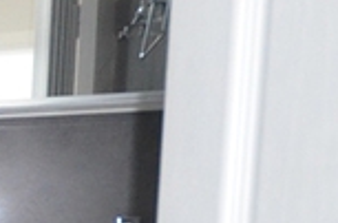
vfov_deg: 17.9
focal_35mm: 71
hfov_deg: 18.3
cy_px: 280
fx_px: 665
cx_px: -346
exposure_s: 1/60
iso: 3200
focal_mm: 10
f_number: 4
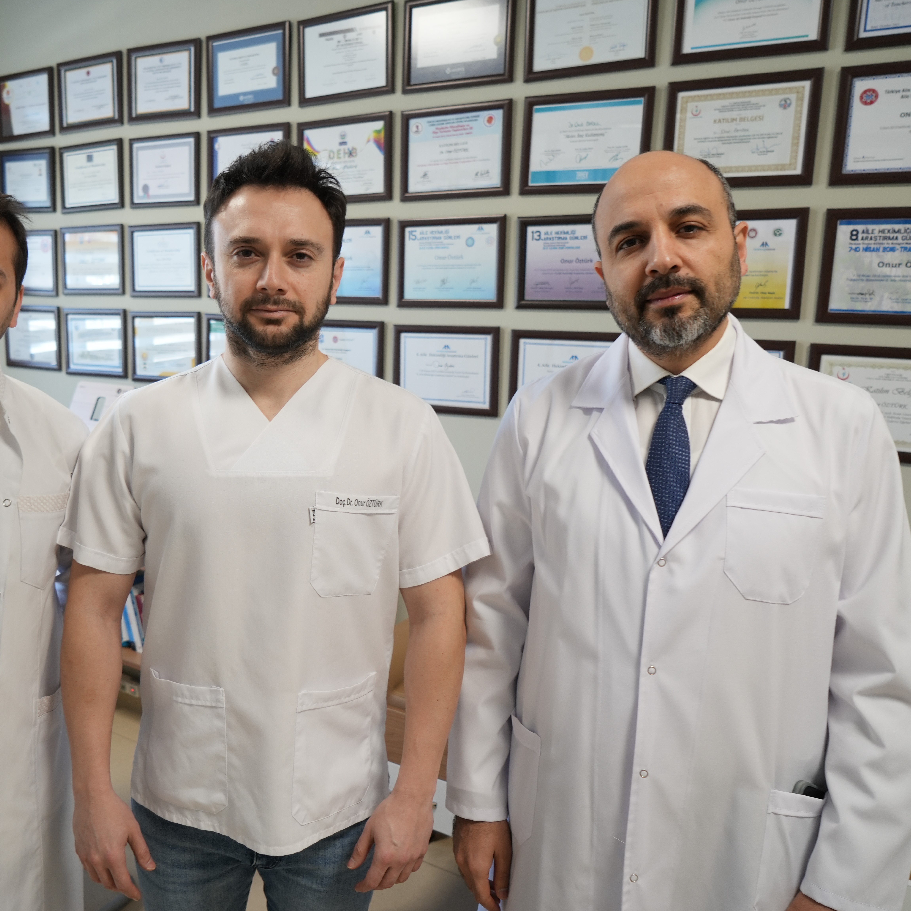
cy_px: 453
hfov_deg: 51.9
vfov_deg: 52.5
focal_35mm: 31
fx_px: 923
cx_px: 335
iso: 250
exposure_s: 1/30
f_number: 4
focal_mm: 24
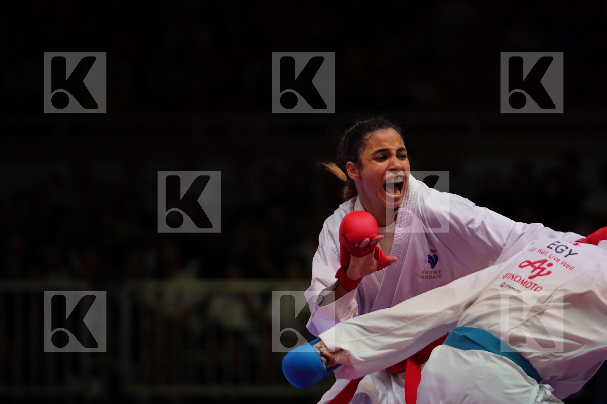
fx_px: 4249
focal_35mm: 252
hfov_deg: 8.2
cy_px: 202
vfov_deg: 5.5
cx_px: 304
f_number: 2.8
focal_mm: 168
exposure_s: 1/1000
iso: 500
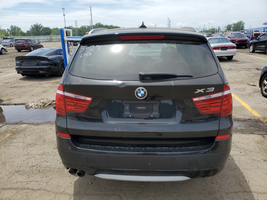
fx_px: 201
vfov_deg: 53.1
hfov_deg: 67.3
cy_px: 100
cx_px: 134
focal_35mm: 26
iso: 50
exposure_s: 1/3333
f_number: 1.5
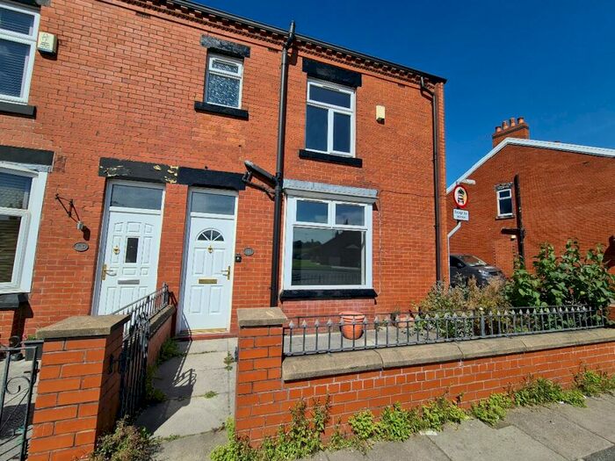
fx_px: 231
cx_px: 308
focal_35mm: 13
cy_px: 230
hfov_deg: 106.2
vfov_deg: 89.9
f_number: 2.2
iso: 64
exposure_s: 1/2760
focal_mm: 2.22
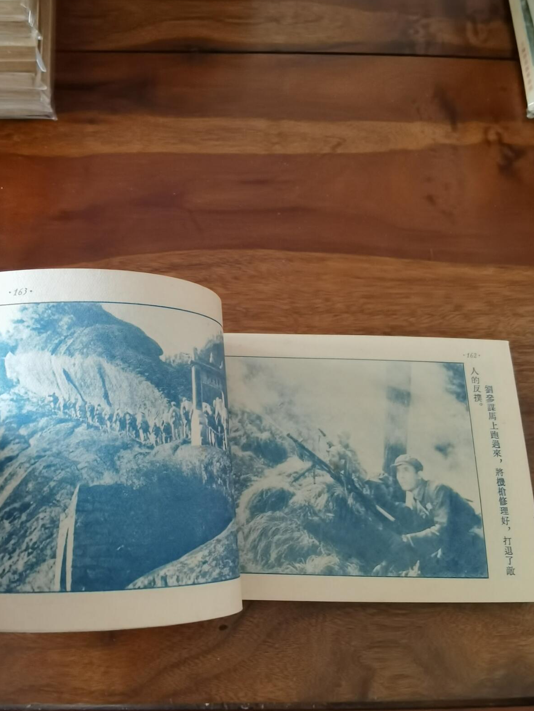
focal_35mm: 31
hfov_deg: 45.4
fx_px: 638
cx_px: 269
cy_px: 380
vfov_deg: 58.3
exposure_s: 1/20
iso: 640
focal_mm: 2.26
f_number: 2.2
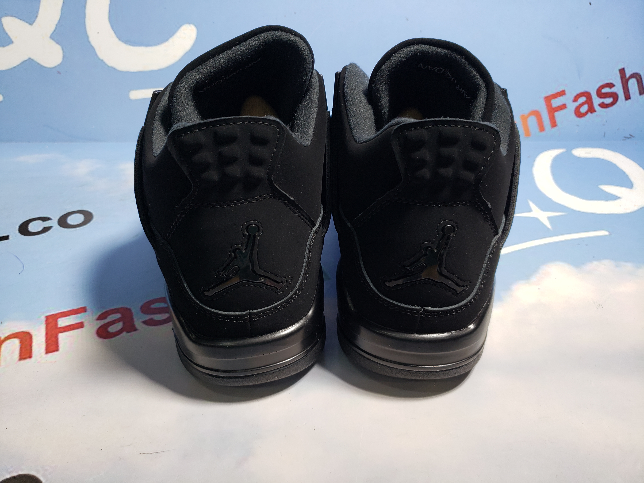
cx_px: 322
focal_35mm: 26
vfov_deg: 53.1
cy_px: 242
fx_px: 484
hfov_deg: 67.3
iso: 50
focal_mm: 4.3
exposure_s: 1/251
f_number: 1.5
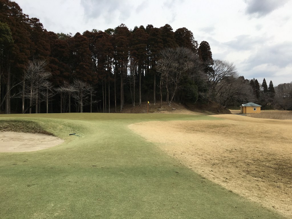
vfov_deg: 48.2
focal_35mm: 29
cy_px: 110
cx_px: 146
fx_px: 245
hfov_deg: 61.7
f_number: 2.2
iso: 25
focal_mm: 4.15
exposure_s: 1/1672
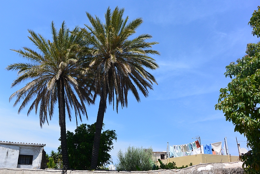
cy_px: 87
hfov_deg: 63.7
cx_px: 130
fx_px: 209
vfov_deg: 44.9
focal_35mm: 29
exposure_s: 1/1000
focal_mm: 11
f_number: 5
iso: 160
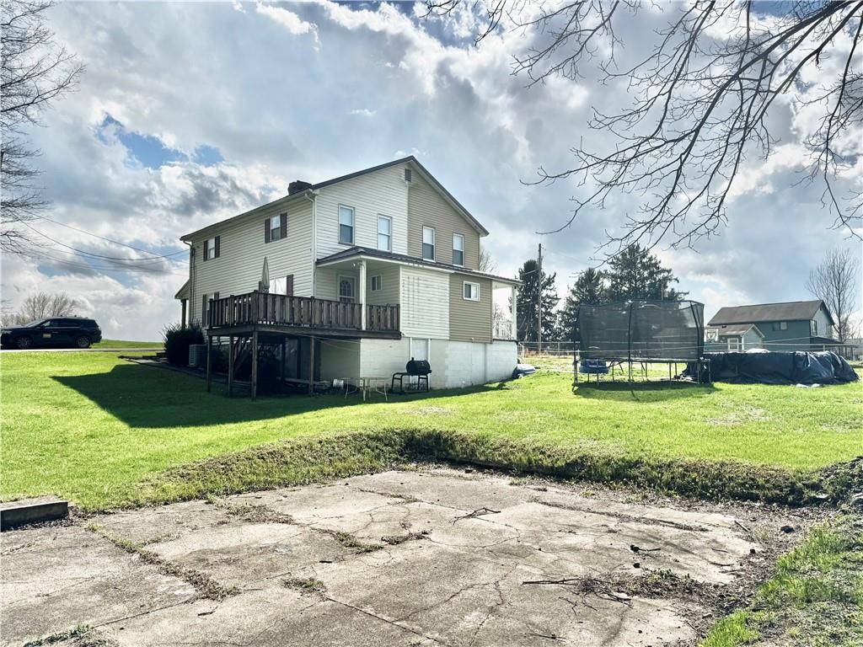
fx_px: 598
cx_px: 432
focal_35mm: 24
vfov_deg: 56.8
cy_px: 324
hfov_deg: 71.6
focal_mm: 6.76
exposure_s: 1/7937
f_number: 1.78
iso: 80
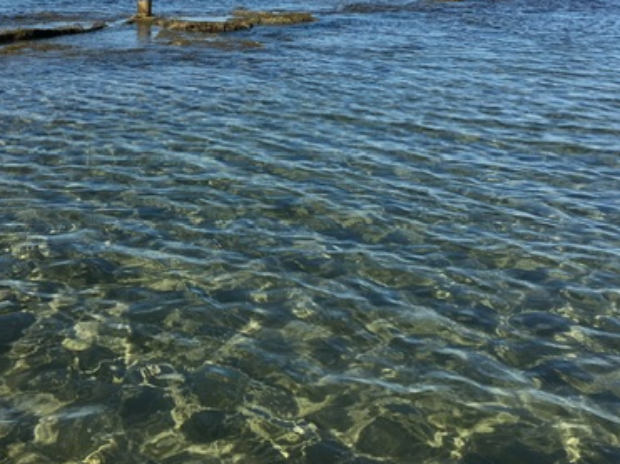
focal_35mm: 50
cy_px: 92
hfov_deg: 37.8
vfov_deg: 28.5
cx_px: 212
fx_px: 895
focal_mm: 4.15
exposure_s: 1/1789
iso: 25
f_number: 2.2
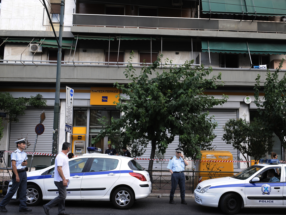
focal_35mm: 35
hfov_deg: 52.3
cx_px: 172
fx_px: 289
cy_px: 111
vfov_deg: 40.7
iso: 640
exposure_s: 1/250
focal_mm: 29
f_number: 5.6
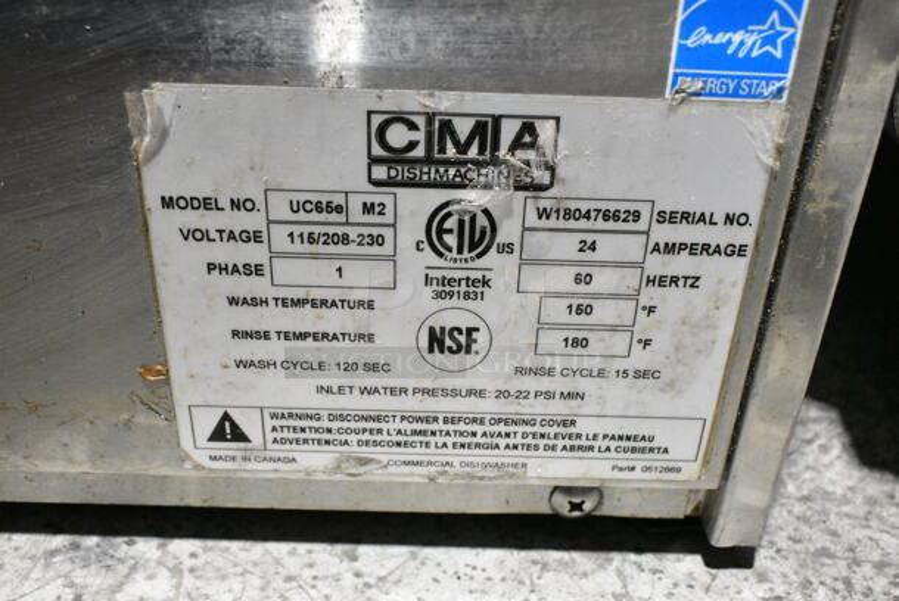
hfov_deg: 53.1
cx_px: 450
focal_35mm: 36
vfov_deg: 37.0
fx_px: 900
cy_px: 300
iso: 6400
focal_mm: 24
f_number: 8
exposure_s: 1/160
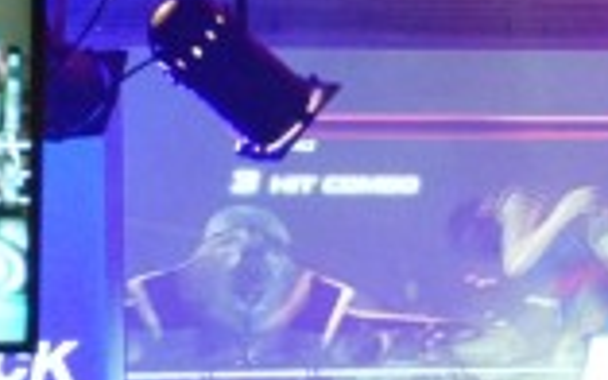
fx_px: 7034
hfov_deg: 4.9
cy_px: 320
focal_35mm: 425
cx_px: 790
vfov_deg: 3.1
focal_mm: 85
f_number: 7.1
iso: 3200
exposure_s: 1/25
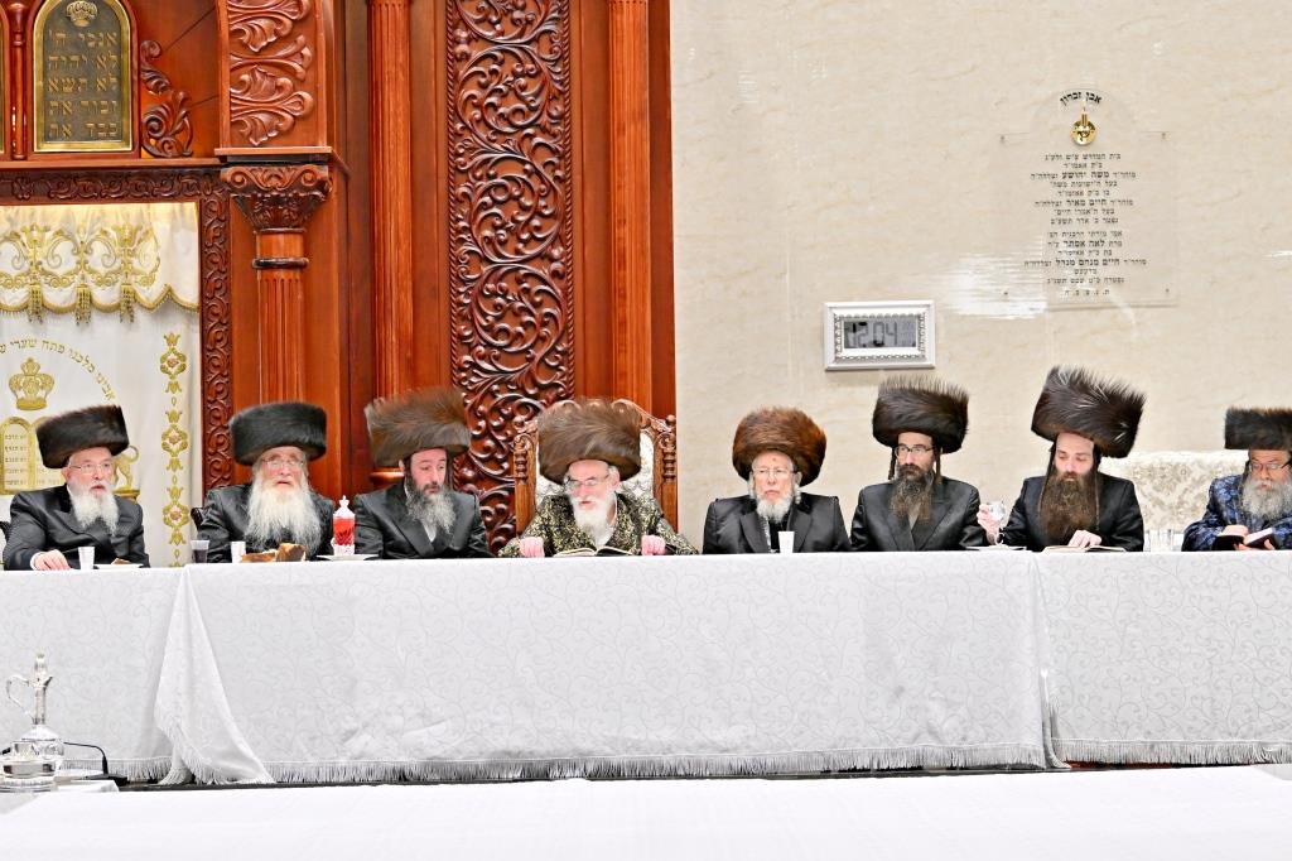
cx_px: 646
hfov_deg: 16.7
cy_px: 430
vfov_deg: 11.1
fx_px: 4413
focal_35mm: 123
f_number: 2.8
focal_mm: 82
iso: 320
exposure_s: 1/320
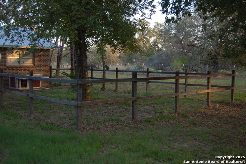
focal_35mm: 45
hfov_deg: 43.6
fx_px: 307
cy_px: 82
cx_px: 123
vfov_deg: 29.8
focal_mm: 30
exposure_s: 1/60
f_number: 4.2
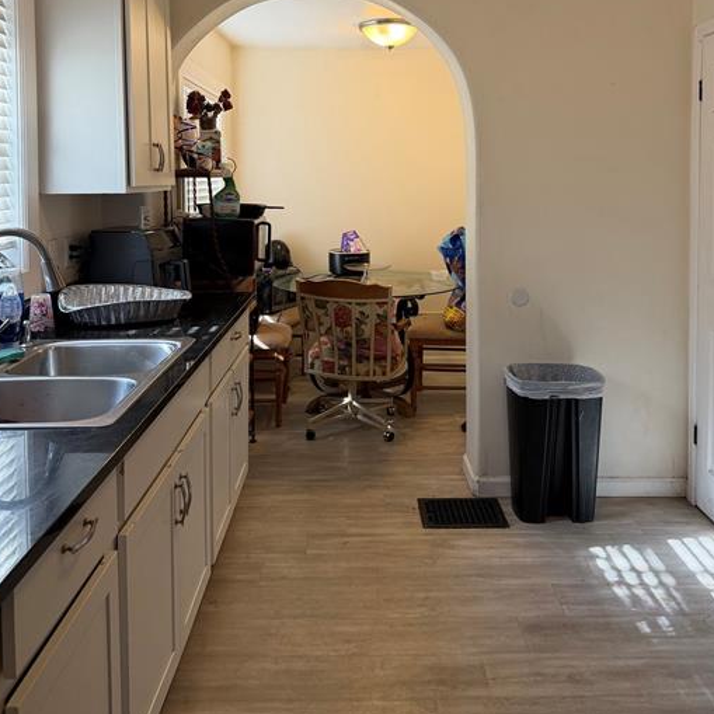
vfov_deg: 49.7
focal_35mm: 32
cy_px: 206
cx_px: 382
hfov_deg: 51.1
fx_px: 747
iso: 160
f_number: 1.78
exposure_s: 1/120
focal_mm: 6.76
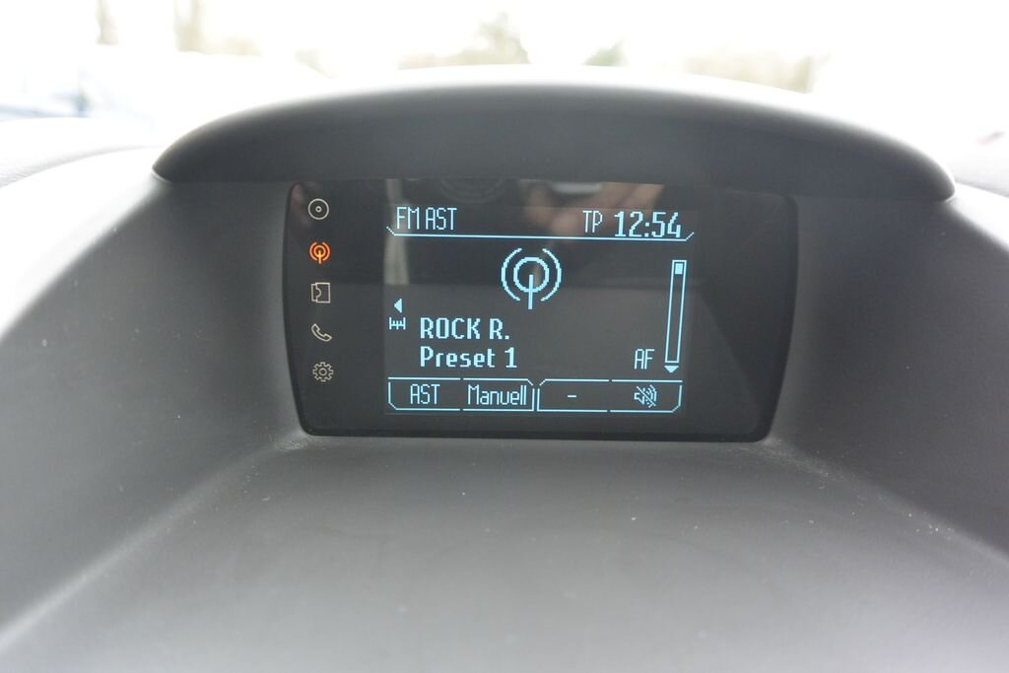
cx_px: 504
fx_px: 813
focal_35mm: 29
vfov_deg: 45.0
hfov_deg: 63.7
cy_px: 336
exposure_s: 1/125
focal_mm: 11
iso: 450
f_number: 3.5
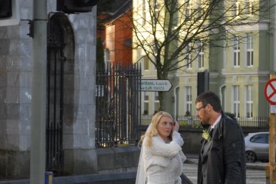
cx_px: 171
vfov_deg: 6.7
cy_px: 124
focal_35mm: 205
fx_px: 1572
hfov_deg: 10.0
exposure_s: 1/1000
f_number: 2.8
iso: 500
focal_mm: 70
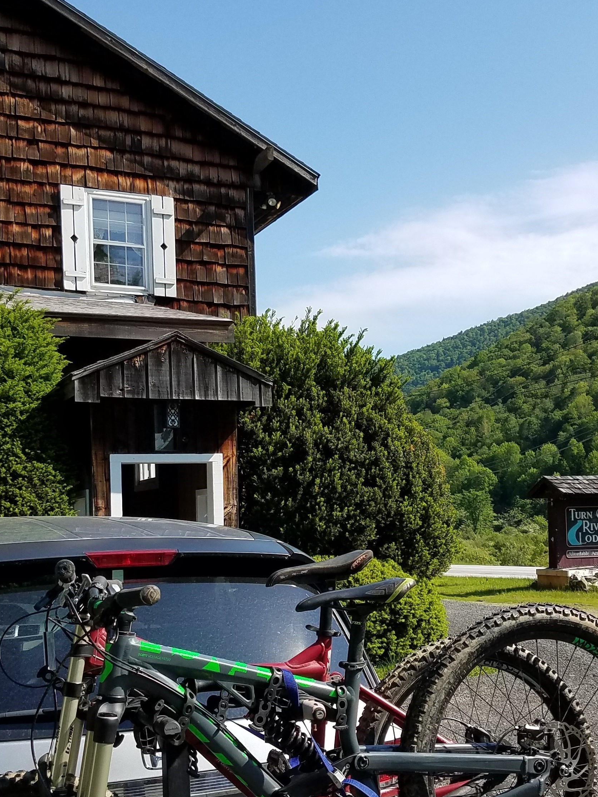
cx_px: 262
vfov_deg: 52.6
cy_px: 420
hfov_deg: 40.6
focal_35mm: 35
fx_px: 806
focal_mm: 4.2
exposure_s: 1/1788
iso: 40
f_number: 1.7
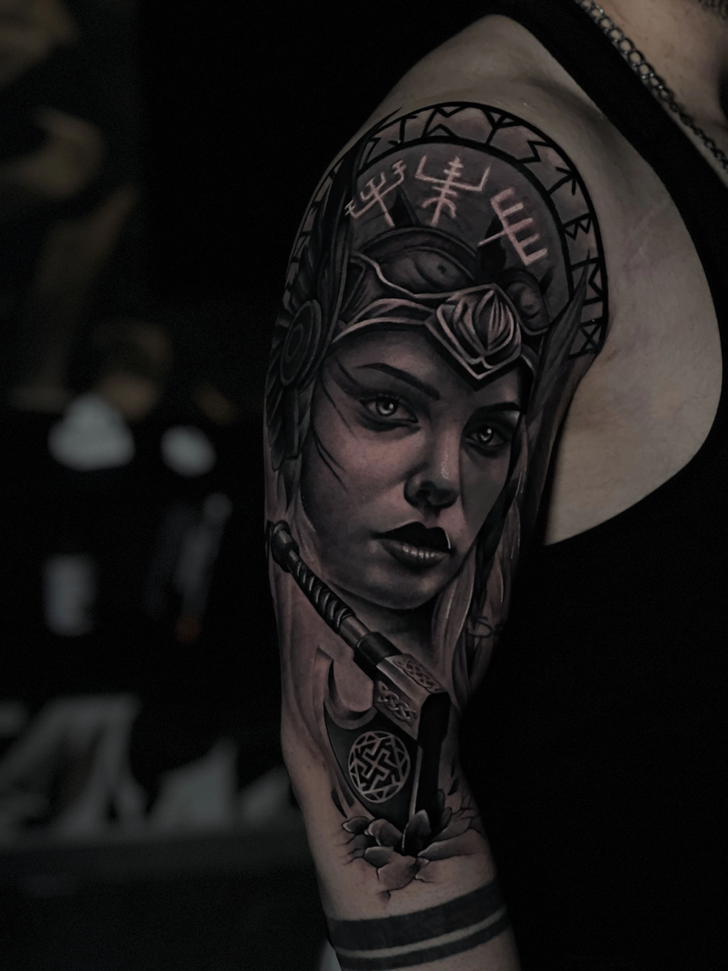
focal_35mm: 77
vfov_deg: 25.3
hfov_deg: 19.1
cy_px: 486
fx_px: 2159
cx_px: 364
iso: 500
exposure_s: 1/15
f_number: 2.8
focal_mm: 9
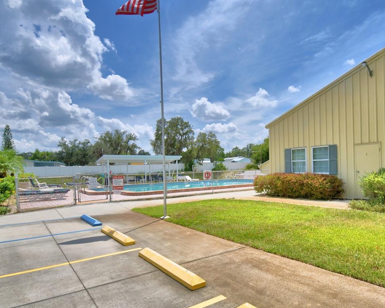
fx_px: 262
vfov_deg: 60.8
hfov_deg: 71.7
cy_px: 166
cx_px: 235
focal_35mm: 23
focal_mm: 10
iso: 100
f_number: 4.5
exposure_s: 1/2000
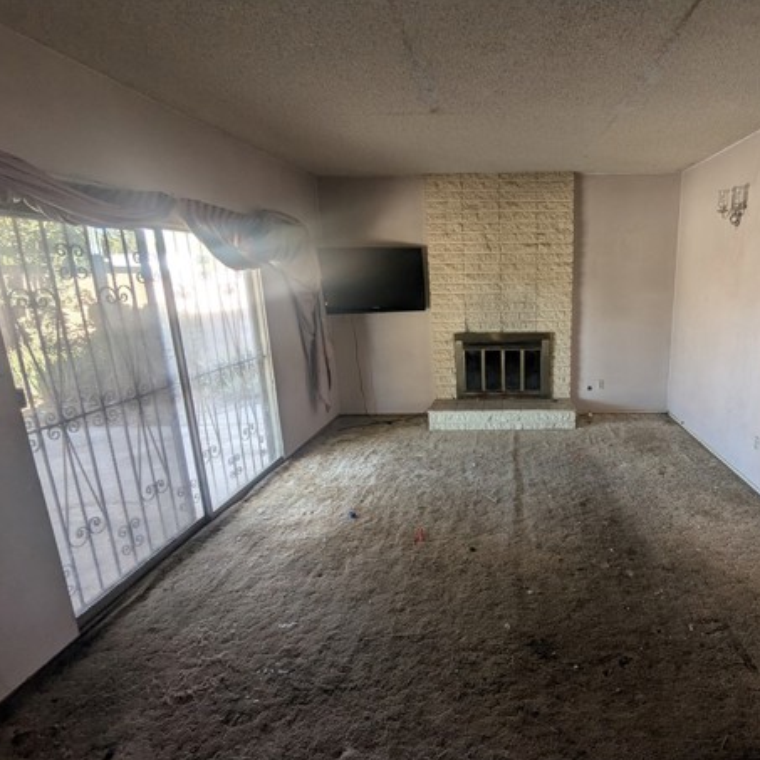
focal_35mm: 20
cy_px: 400
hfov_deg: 72.5
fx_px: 497
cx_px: 510
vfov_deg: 74.8
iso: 58
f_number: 2.2
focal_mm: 2.35
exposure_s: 1/52
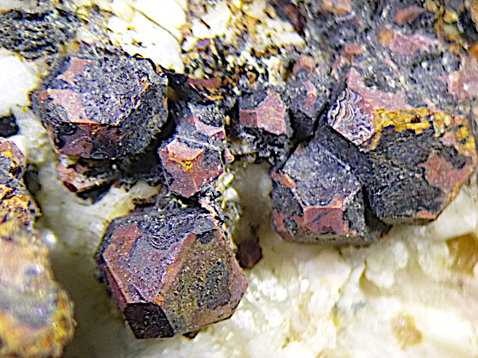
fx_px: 1381
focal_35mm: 100
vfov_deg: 14.8
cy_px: 179
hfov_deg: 19.6
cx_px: 239
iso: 400
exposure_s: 1/100
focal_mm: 18
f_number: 5.7
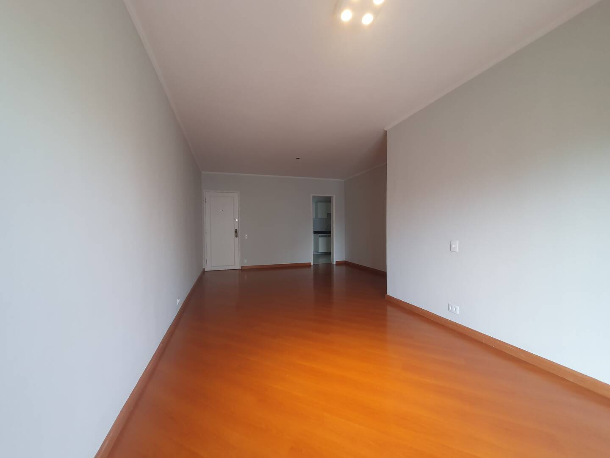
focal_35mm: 13
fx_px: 229
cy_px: 229
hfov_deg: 106.2
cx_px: 305
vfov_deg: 89.9
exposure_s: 1/60
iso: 160
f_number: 2.2
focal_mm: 1.8
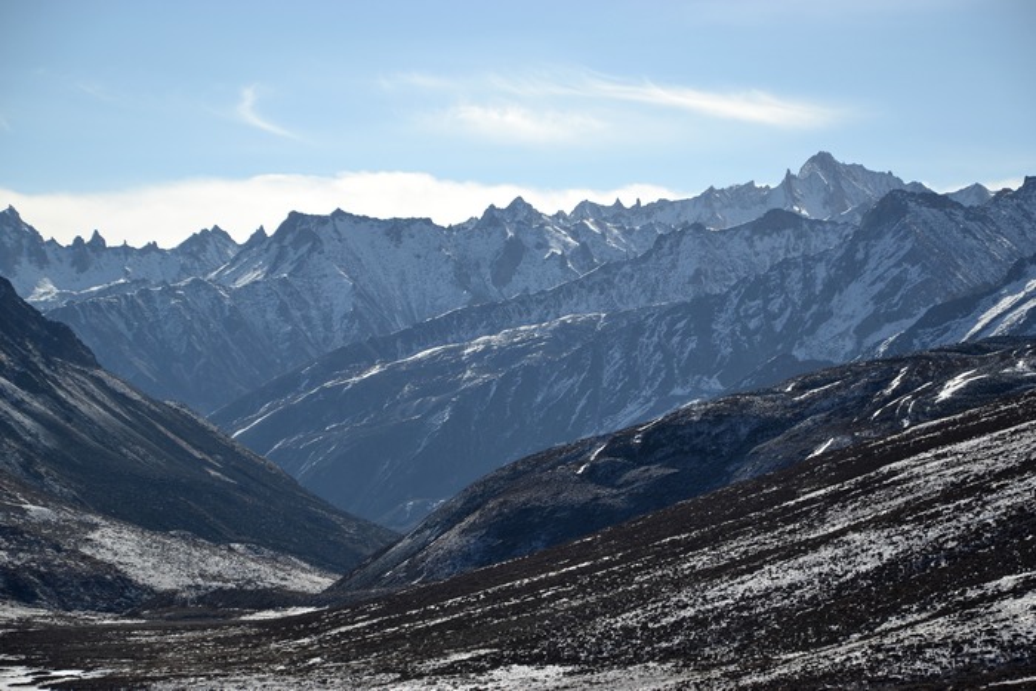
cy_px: 346
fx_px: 3886
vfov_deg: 10.2
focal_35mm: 135
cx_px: 518
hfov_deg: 15.2
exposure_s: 1/640
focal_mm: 90
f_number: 6.3
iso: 100
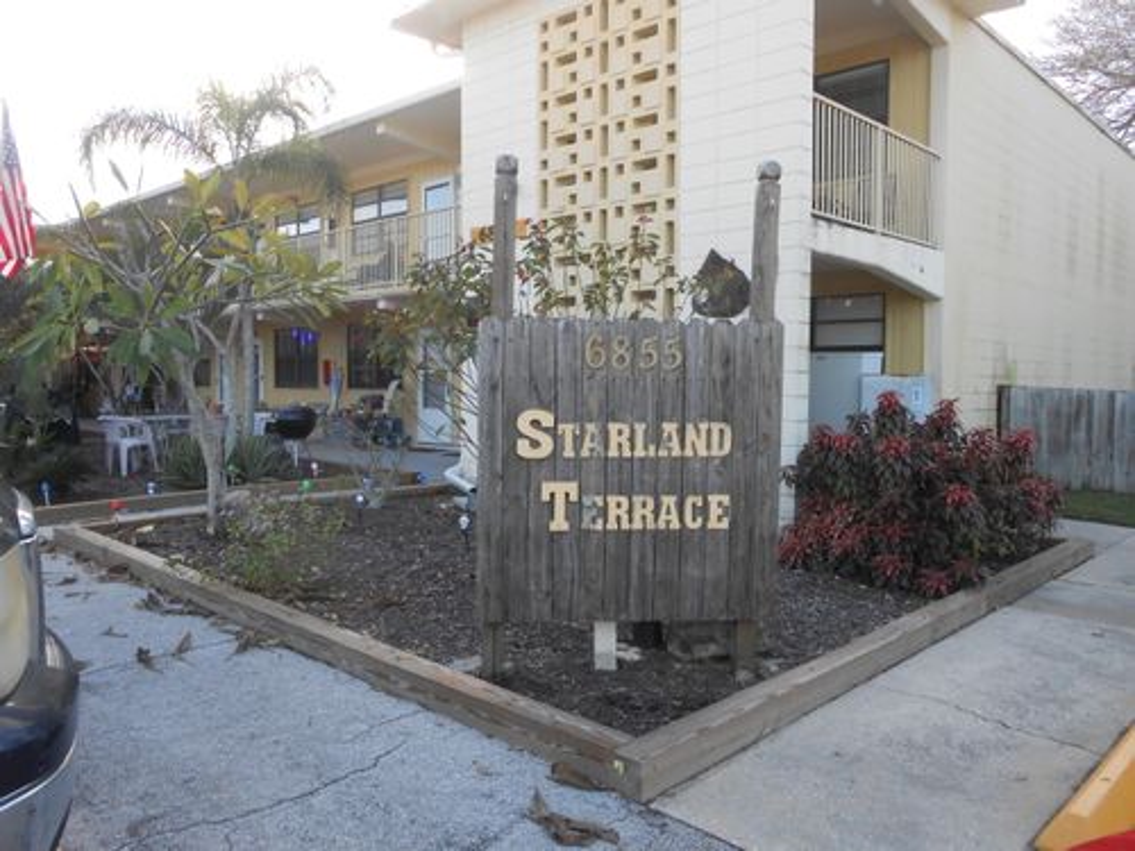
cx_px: 568
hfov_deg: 67.3
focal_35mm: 26
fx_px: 852
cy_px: 426
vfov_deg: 53.1
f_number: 3.5
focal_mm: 4.6
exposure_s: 1/125
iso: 80
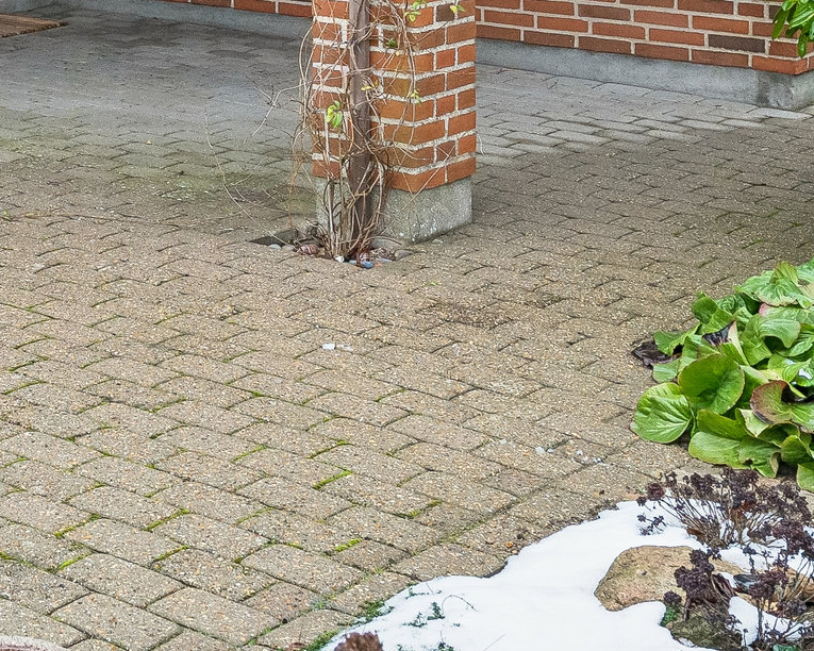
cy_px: -246
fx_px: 2261
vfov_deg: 15.4
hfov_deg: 19.6
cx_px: -52
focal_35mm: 94
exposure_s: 1/60
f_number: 8
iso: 1000
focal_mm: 25.5
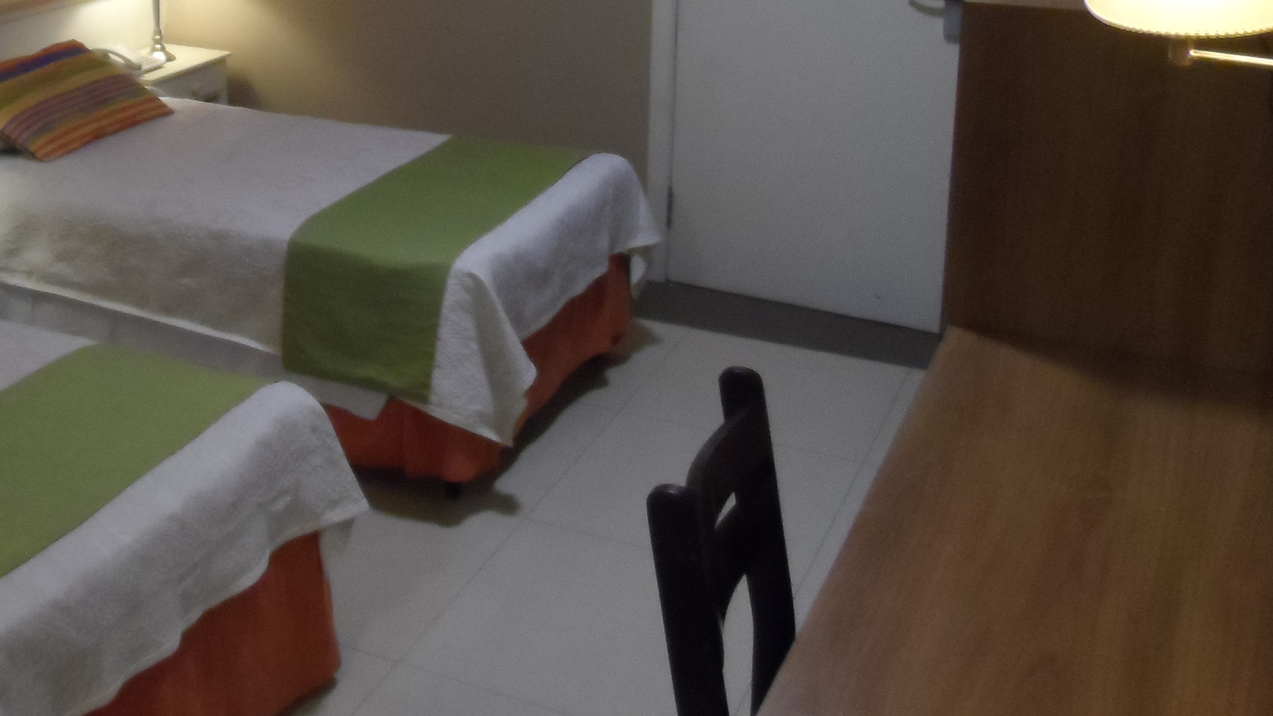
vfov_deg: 26.6
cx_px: 358
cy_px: 53
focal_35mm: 43
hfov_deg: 46.1
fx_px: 1452
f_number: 3.2
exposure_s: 1/30
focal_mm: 4
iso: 640
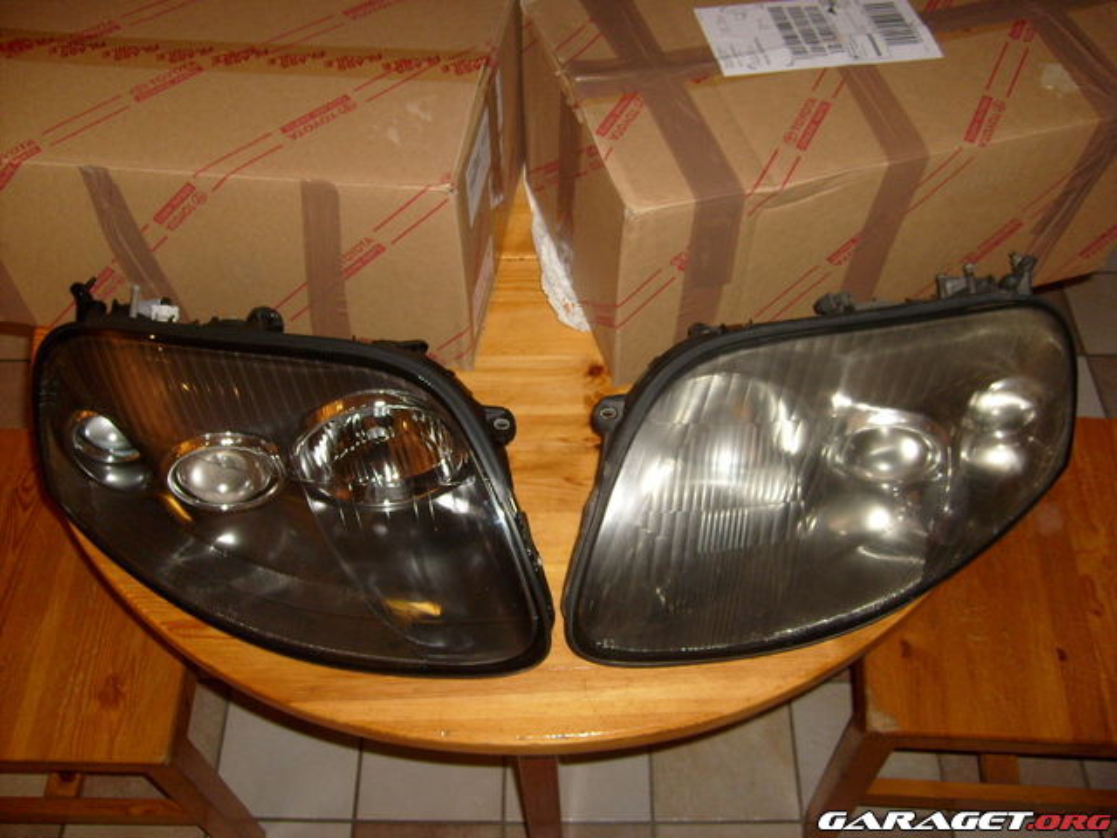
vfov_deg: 40.7
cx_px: 558
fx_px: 1129
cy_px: 419
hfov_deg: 52.6
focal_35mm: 35
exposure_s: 1/45
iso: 100
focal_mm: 5.8
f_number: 2.8
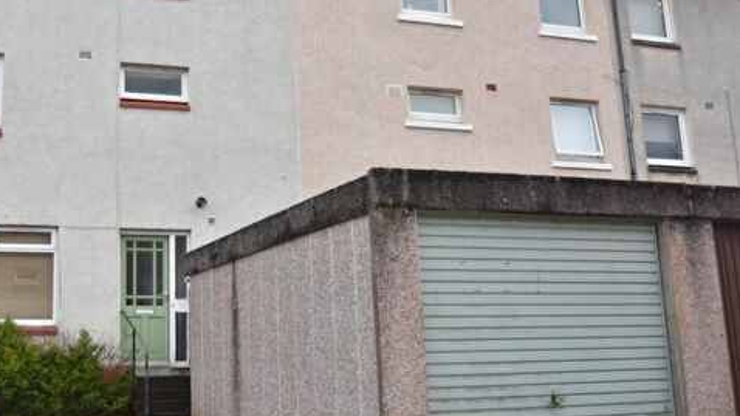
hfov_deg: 45.3
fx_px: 859
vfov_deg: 27.1
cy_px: 151
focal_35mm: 44
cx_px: 200
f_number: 4.5
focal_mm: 19
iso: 220
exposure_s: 1/60
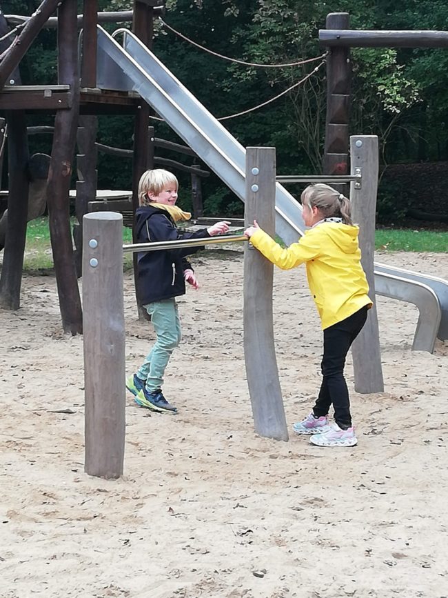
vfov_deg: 19.6
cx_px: 224
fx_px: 1726
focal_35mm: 100
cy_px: 299
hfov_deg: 14.8
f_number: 2.2
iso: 100
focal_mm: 3.81
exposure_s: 1/100
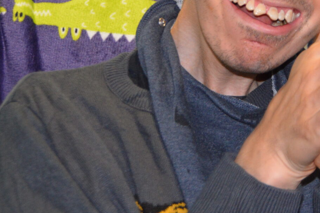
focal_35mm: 178
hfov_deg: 11.5
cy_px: 7
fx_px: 1580
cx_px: 276
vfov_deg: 7.7
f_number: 4.8
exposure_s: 1/60
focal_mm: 42
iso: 900
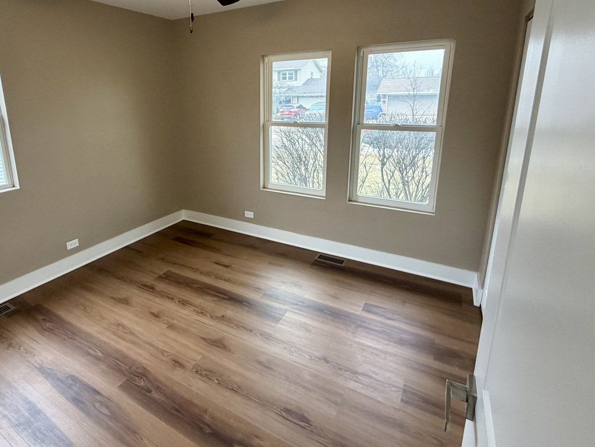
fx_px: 344
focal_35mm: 20
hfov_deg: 81.0
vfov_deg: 65.3
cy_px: 176
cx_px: 245
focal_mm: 2.22
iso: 160
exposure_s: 1/60
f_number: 2.2
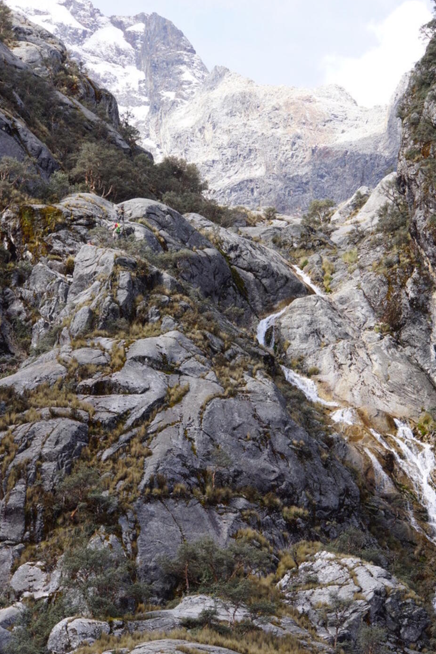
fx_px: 2035
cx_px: 232
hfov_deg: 12.2
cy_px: 333
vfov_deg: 18.3
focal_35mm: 112
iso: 400
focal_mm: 65
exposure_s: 1/200
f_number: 9
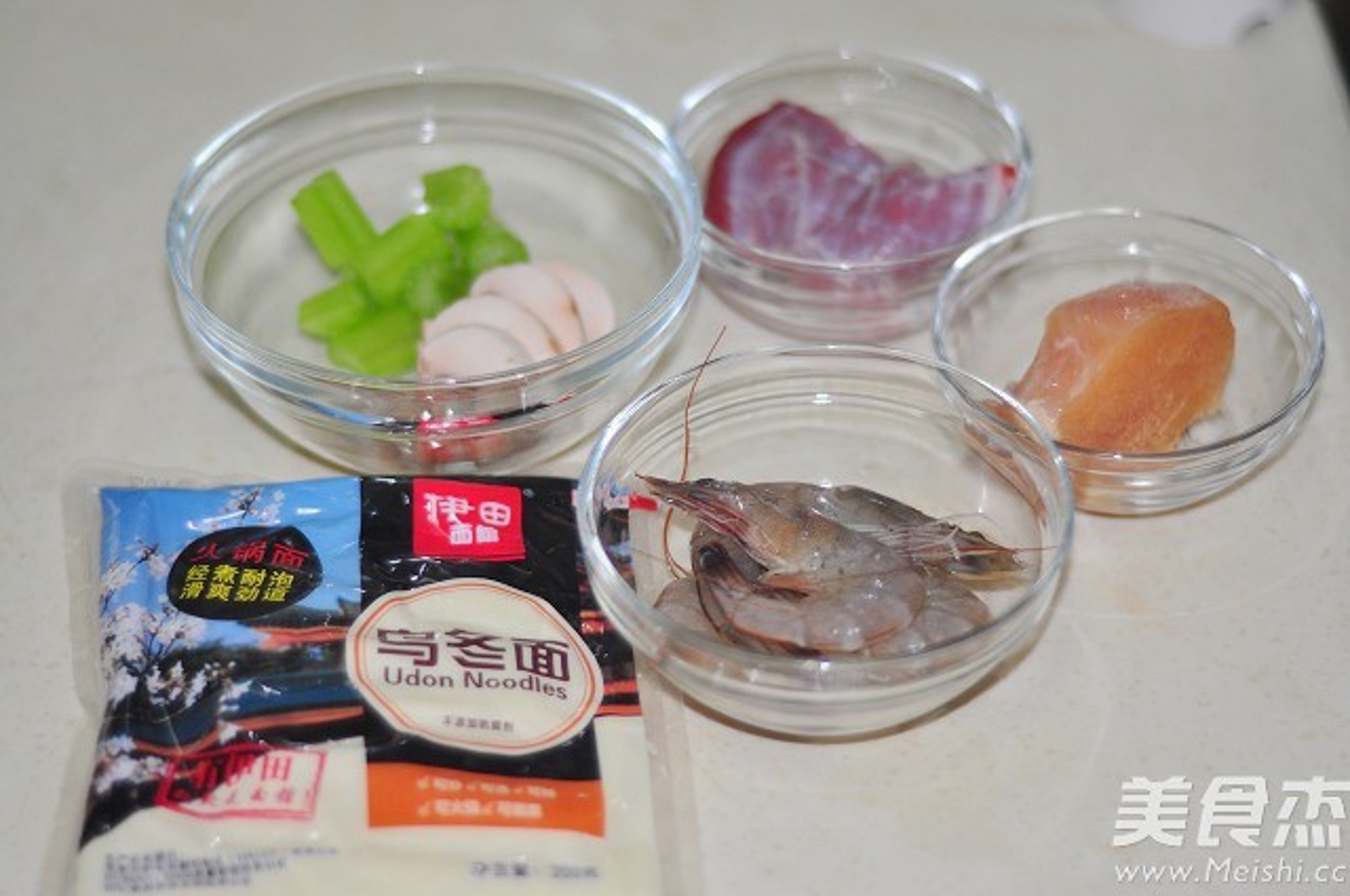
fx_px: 2809
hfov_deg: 27.0
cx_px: 675
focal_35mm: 75
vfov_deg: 18.1
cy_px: 448
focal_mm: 50
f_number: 1.8
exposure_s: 1/60
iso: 200
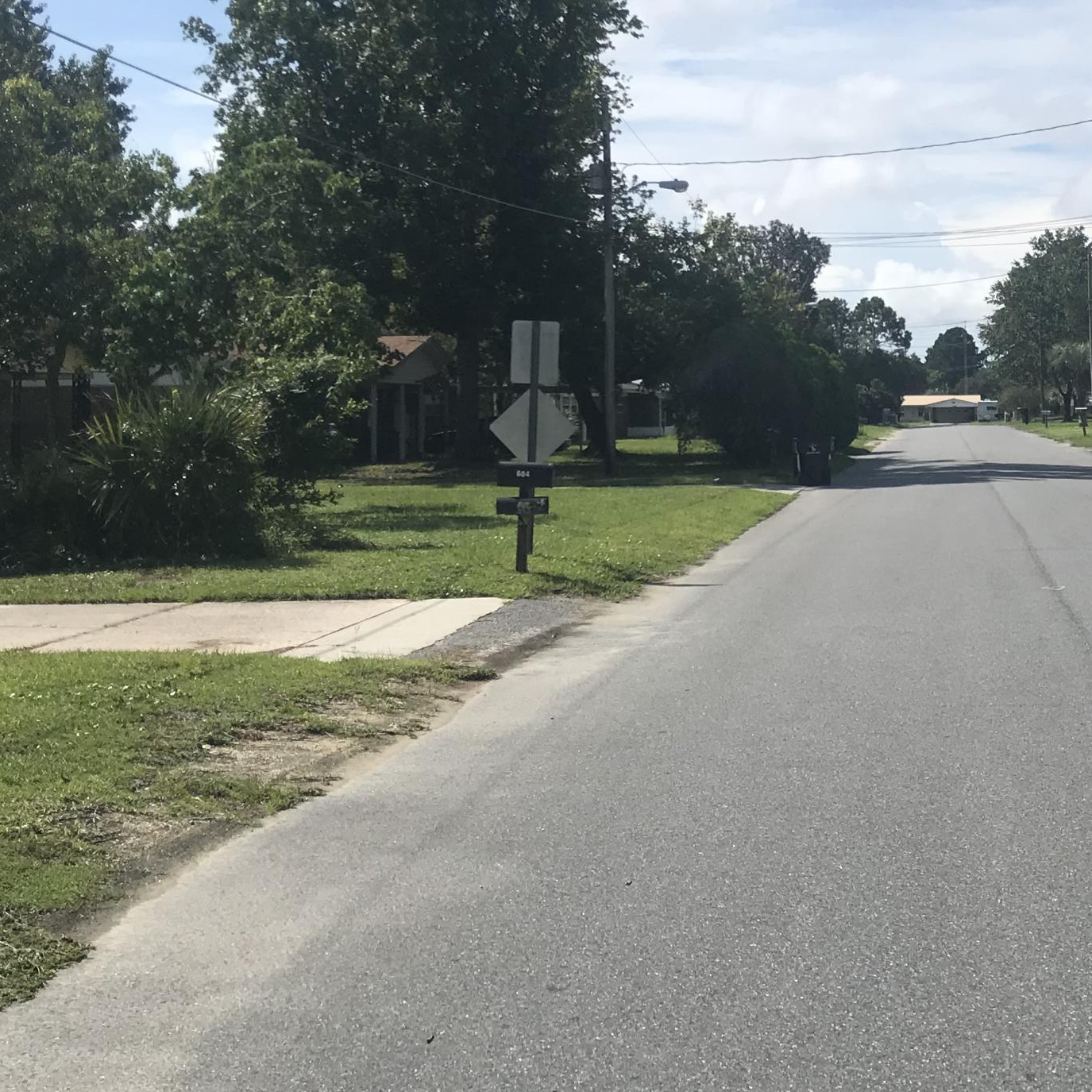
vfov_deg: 31.3
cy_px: 347
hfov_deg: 31.0
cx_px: 837
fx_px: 1927
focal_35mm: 54
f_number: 1.8
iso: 20
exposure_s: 1/3690
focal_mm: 3.99
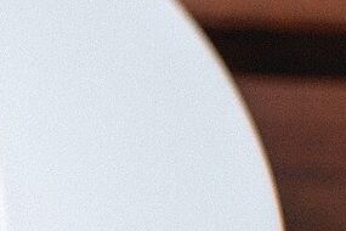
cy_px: 185
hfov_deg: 8.7
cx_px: -369
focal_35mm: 221
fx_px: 2125
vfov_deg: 6.2
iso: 125
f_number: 2.5
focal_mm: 35
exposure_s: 1/320
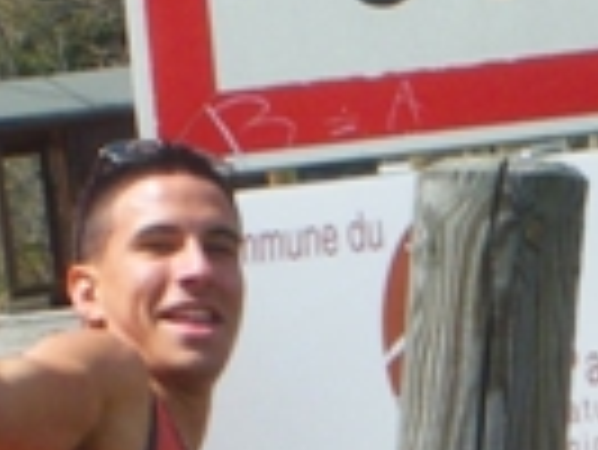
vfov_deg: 7.3
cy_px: 441
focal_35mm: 202
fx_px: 3493
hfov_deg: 9.8
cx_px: 481
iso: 64
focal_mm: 7.5
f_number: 6.2
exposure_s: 1/200
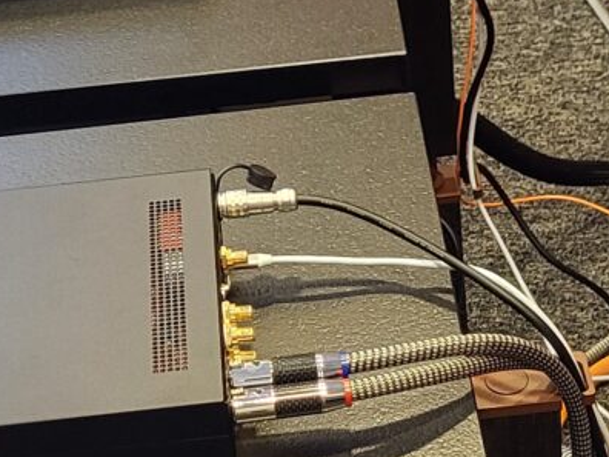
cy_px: 351
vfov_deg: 11.7
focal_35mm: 126
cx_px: 401
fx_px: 2217
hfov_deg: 15.6
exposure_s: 1/100
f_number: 1.8
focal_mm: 5.4
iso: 320
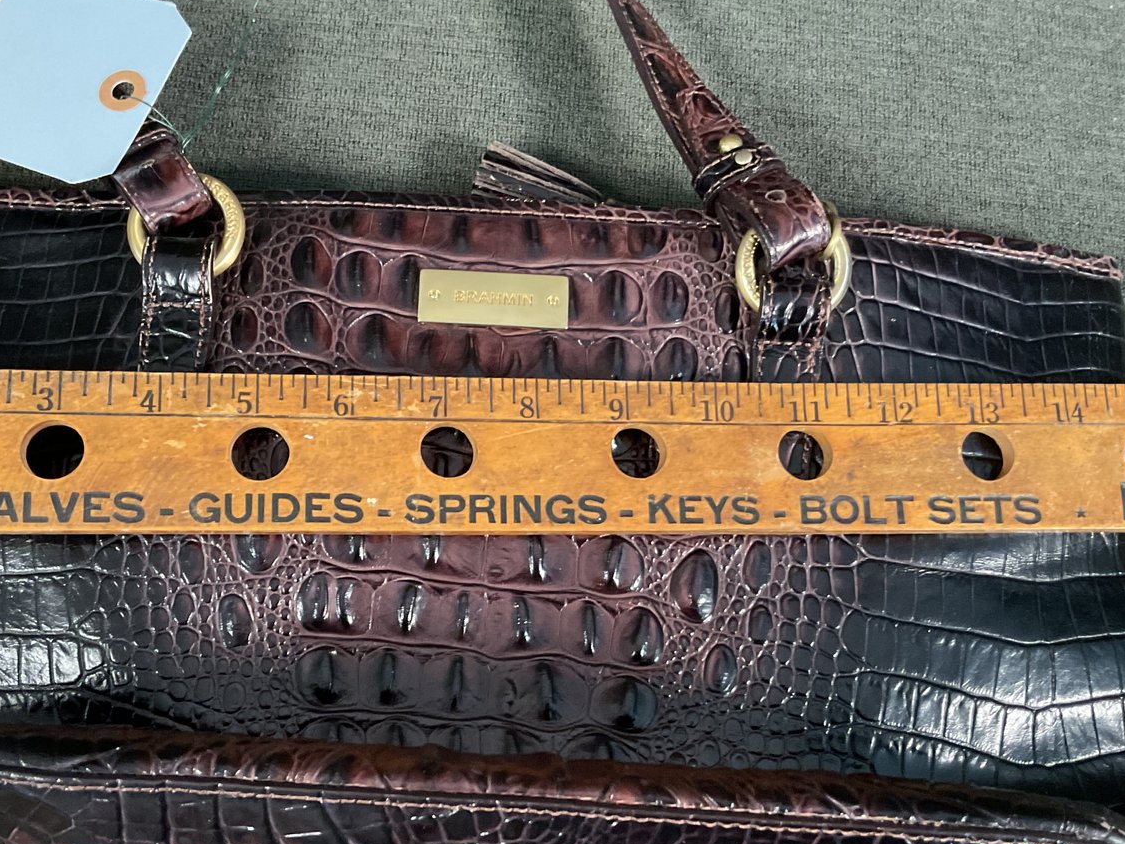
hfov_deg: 47.7
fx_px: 1268
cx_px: 484
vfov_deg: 36.7
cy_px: 506
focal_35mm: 39
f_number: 1.8
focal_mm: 3
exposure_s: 1/30
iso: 400
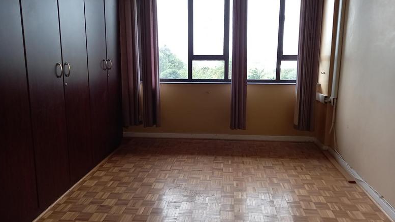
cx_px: 200
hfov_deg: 67.9
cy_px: 100
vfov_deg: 41.5
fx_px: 293
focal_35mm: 28
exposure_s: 1/33
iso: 40
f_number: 2
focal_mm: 4.6
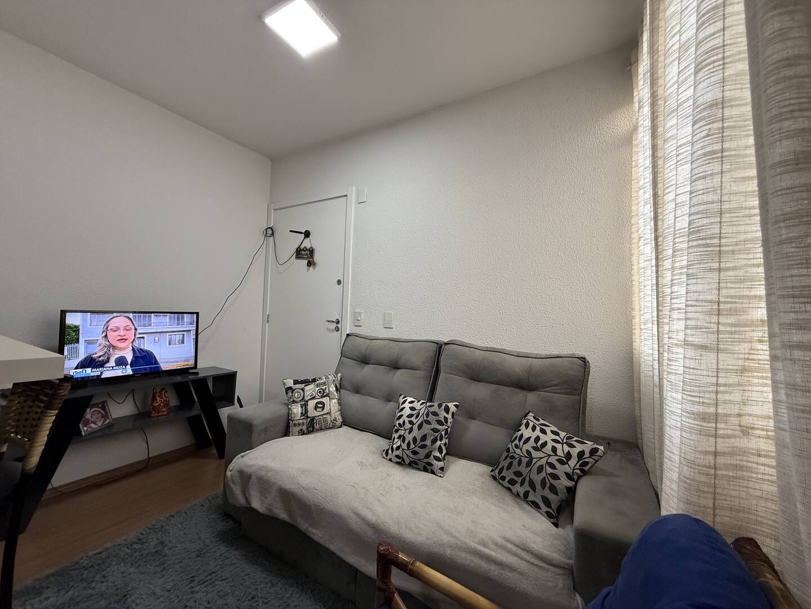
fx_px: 328
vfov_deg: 85.7
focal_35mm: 14
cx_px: 406
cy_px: 304
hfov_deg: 102.1
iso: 250
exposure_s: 1/120
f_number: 2.2
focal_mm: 2.22
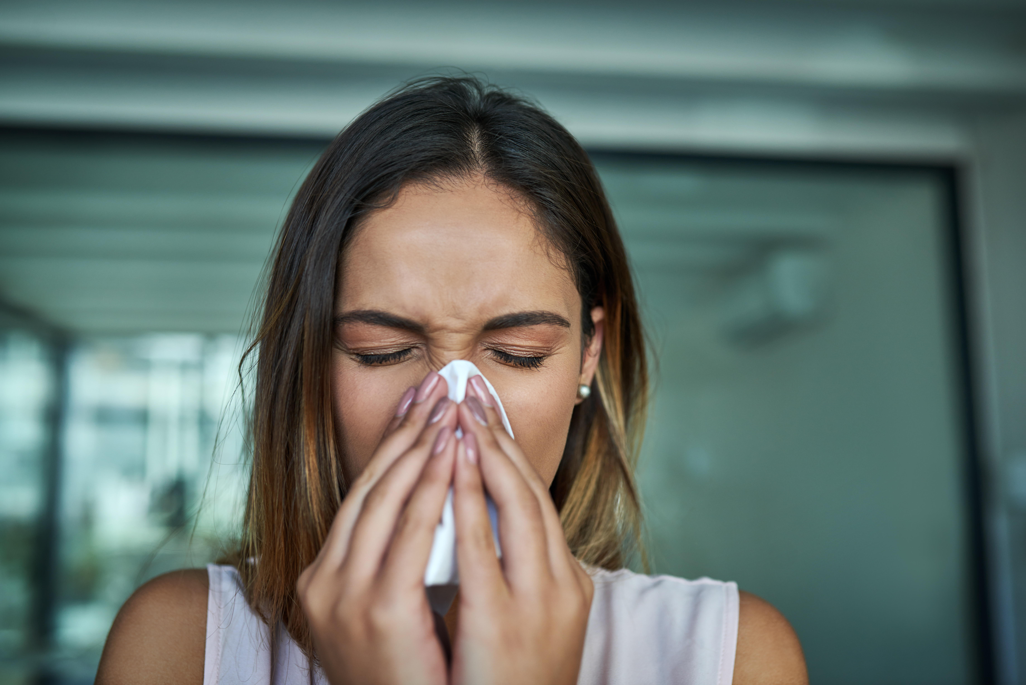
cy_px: 342
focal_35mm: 35
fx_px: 998
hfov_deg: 54.4
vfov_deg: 37.9
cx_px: 513
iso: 250
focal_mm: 35
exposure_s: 1/200
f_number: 2.2
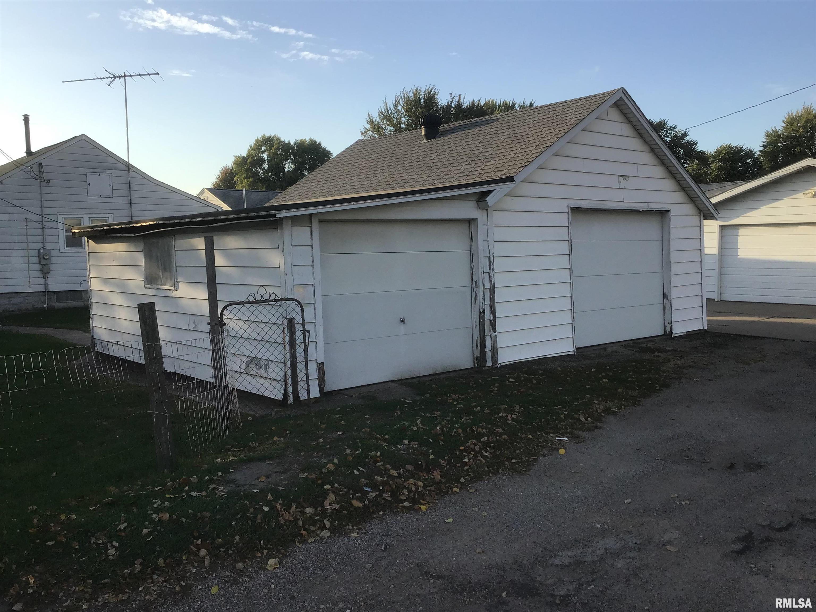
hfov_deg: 58.4
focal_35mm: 31
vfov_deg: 45.4
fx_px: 731
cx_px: 408
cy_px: 306
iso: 25
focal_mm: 3.3
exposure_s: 1/604
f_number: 2.4
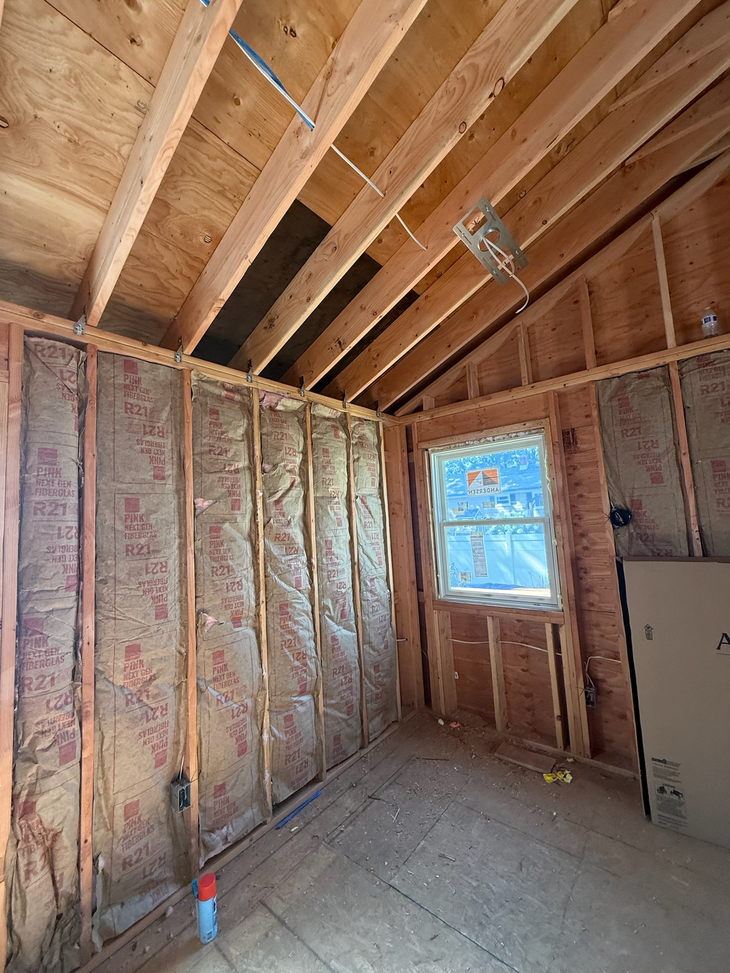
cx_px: 365
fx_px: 394
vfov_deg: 102.1
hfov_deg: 85.7
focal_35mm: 14
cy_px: 486
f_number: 2.2
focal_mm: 2.22
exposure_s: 1/99
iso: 250
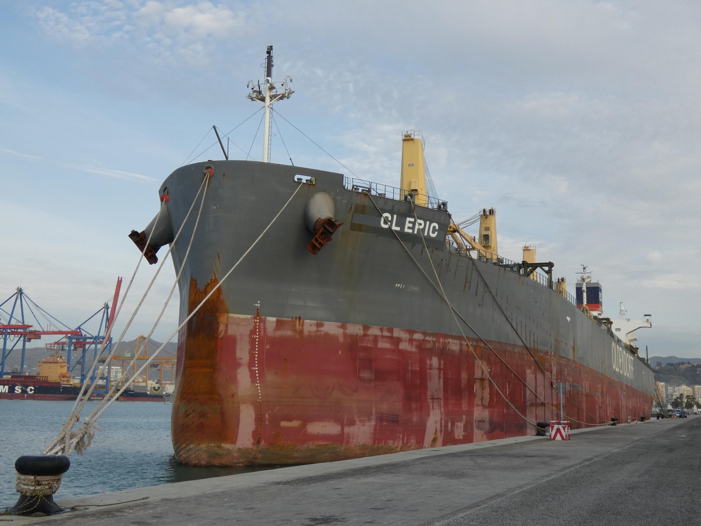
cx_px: 350
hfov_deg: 43.9
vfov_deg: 33.6
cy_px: 263
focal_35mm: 43
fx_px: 871
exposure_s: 1/400
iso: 80
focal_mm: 7.8
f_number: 3.7
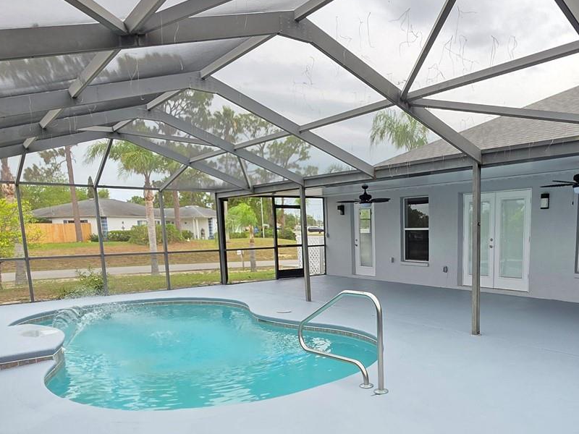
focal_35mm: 26
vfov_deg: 51.7
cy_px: 302
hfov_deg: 65.5
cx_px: 388
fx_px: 435
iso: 40
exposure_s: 1/428
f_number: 1.9
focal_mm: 2.2
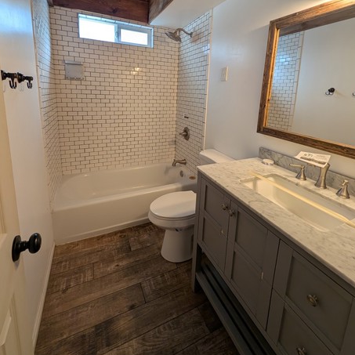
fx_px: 174
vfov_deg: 88.6
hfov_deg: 91.1
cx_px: 176
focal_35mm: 15
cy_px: 125
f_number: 1.95
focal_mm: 2.23
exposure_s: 1/40
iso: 43
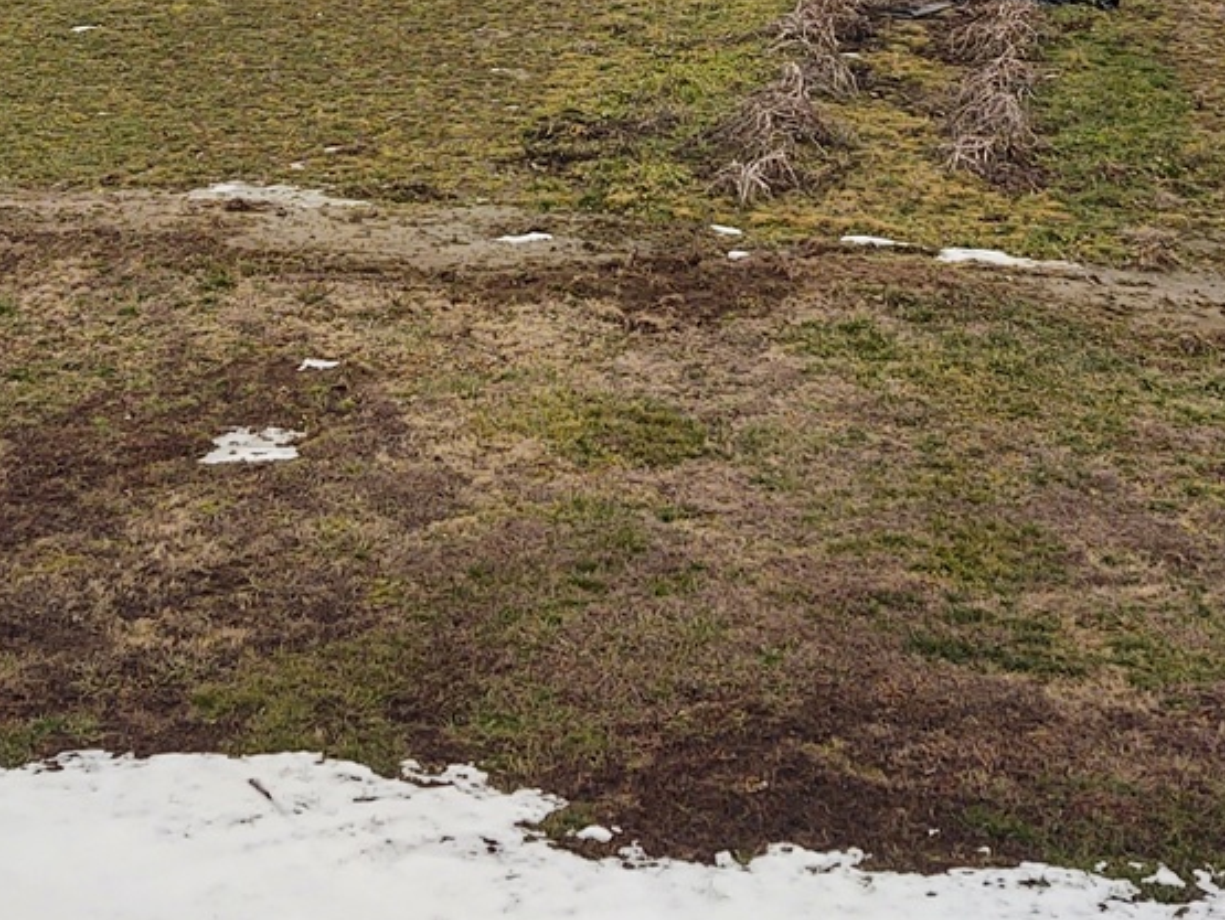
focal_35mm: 70
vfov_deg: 19.9
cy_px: -157
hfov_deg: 27.8
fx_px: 2479
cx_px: 645
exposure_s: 1/2007
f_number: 1.7
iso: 100
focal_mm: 4.75
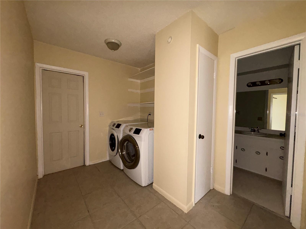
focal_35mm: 14
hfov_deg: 102.1
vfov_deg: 85.7
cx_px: 153
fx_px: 124
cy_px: 114
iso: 200
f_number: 2.2
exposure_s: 1/60
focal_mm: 2.22
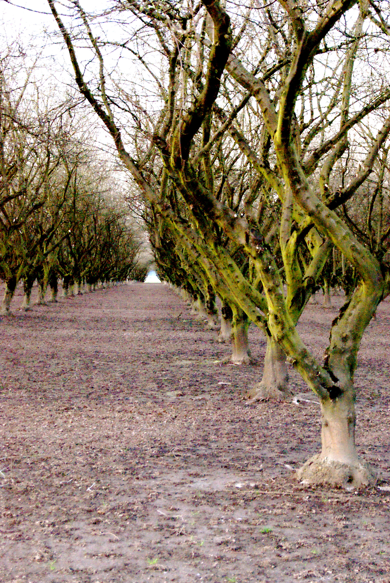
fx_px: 1337
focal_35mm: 82
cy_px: 292
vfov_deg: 24.6
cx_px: 195
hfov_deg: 16.6
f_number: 6.3
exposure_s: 1/100
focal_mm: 55
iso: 3200
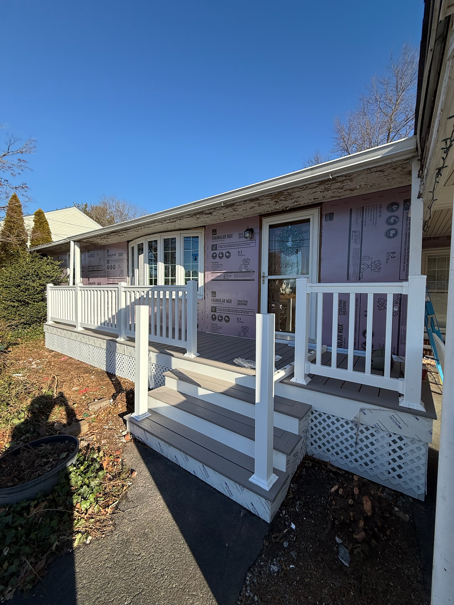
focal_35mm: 14
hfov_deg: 85.7
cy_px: 302
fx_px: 245
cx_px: 227
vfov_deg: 102.1
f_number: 2.2
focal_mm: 2.22
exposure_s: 1/1572
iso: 64
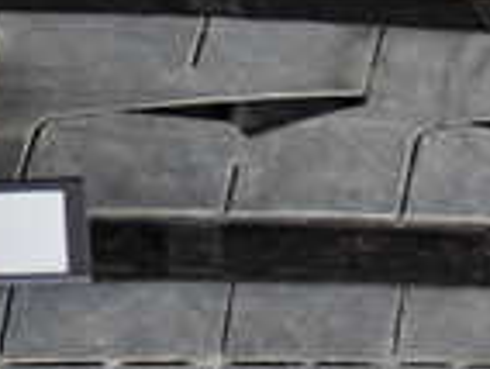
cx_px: -342
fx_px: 2992
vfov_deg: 7.0
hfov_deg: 9.0
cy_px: 10
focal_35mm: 211
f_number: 3.2
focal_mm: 9.01
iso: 320
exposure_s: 1/50
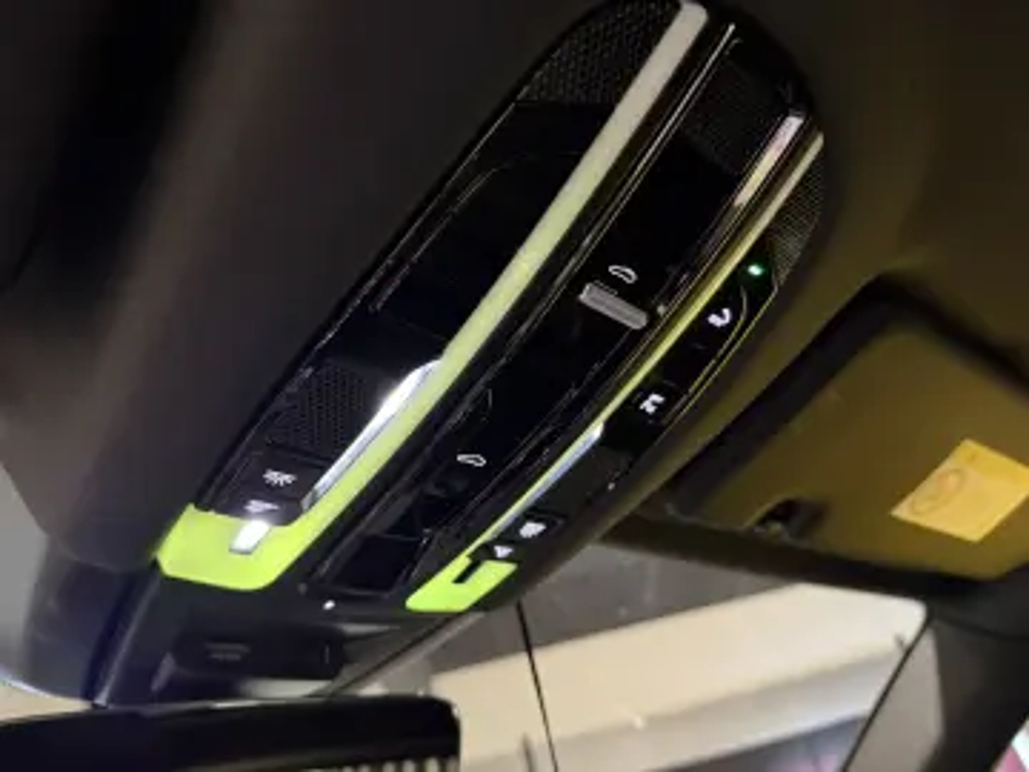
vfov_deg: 56.8
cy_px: 386
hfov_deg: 71.6
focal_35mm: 24
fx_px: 713
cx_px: 514
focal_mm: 6.76
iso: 1600
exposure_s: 1/28
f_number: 1.78
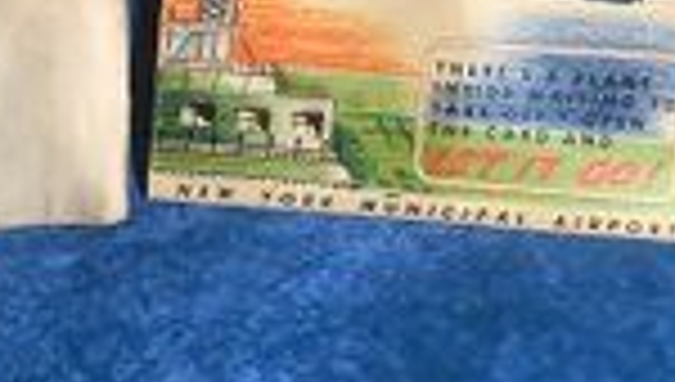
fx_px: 1381
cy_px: 65
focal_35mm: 77
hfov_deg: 26.5
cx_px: 61
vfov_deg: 15.6
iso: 250
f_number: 2.4
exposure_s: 1/60
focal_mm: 3.3
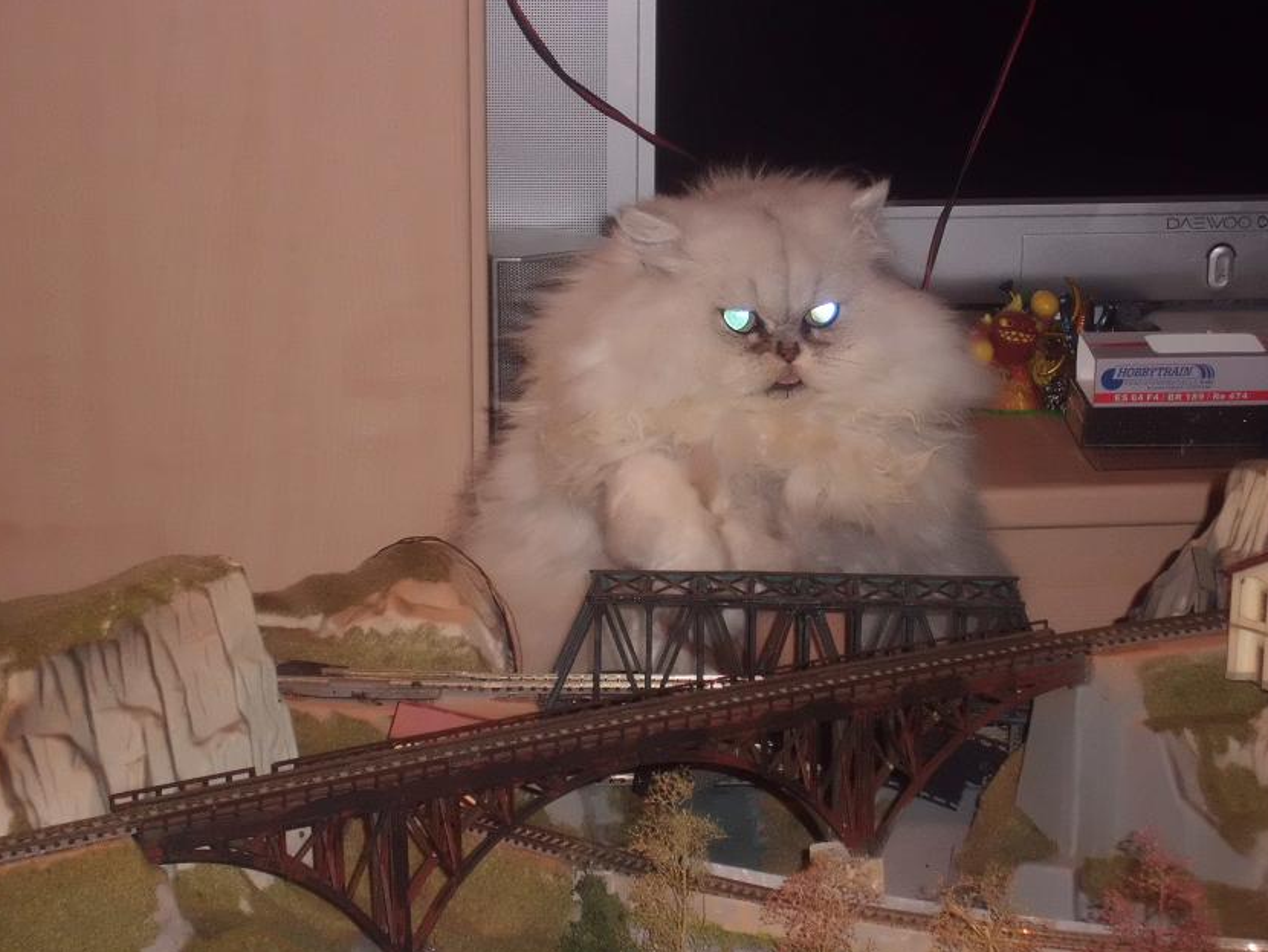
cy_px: 465
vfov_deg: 14.5
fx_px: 3737
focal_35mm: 102
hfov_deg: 19.3
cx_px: 620
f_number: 5.5
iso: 400
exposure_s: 1/60
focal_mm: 17.6
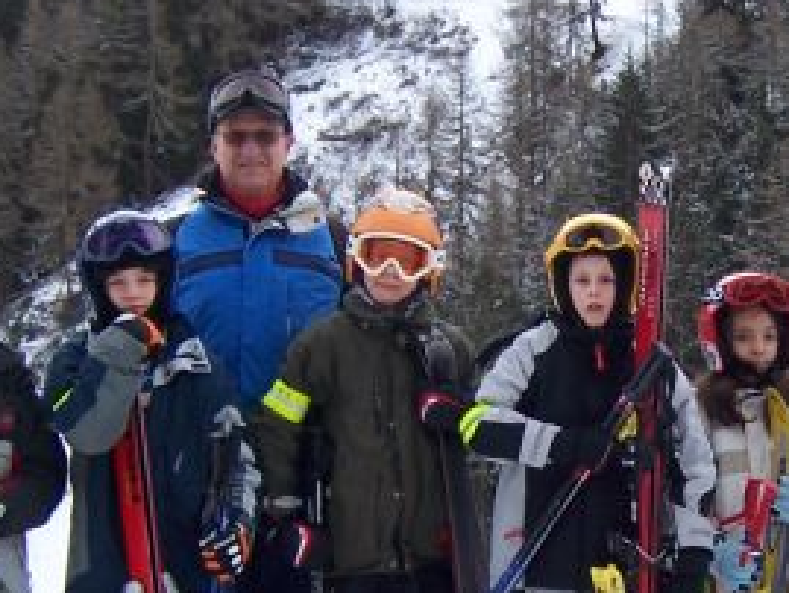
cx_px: 592
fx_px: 2440
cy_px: 505
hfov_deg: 18.3
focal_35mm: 107
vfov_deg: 13.7
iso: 80
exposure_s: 1/200
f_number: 2.8
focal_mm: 6.2
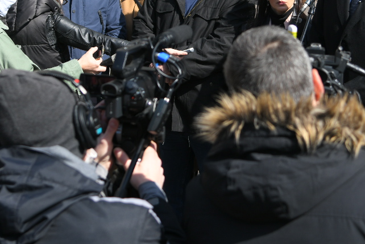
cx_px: 206
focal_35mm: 116
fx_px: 1176
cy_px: 38
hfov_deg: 17.6
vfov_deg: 11.8
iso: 200
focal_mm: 46
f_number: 4
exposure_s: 1/1000
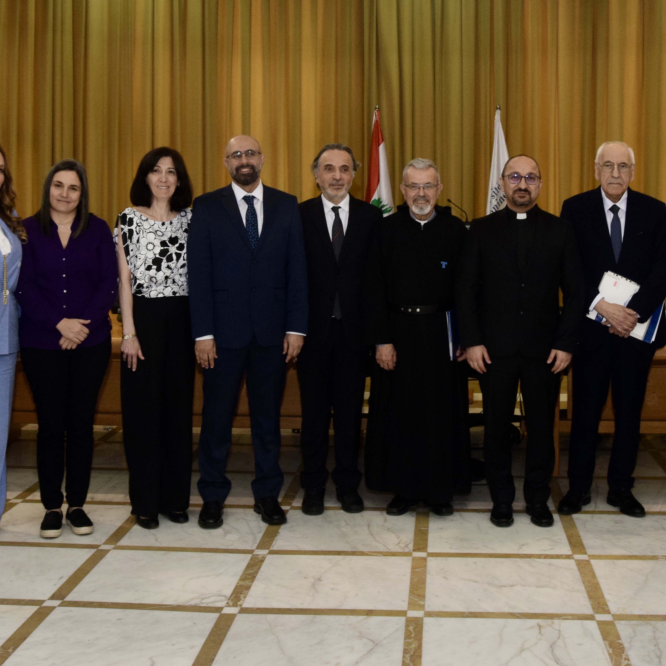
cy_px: 230
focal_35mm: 48
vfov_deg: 35.1
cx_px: 369
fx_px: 1045
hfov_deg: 35.3
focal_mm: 18
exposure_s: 1/50
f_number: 5
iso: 800
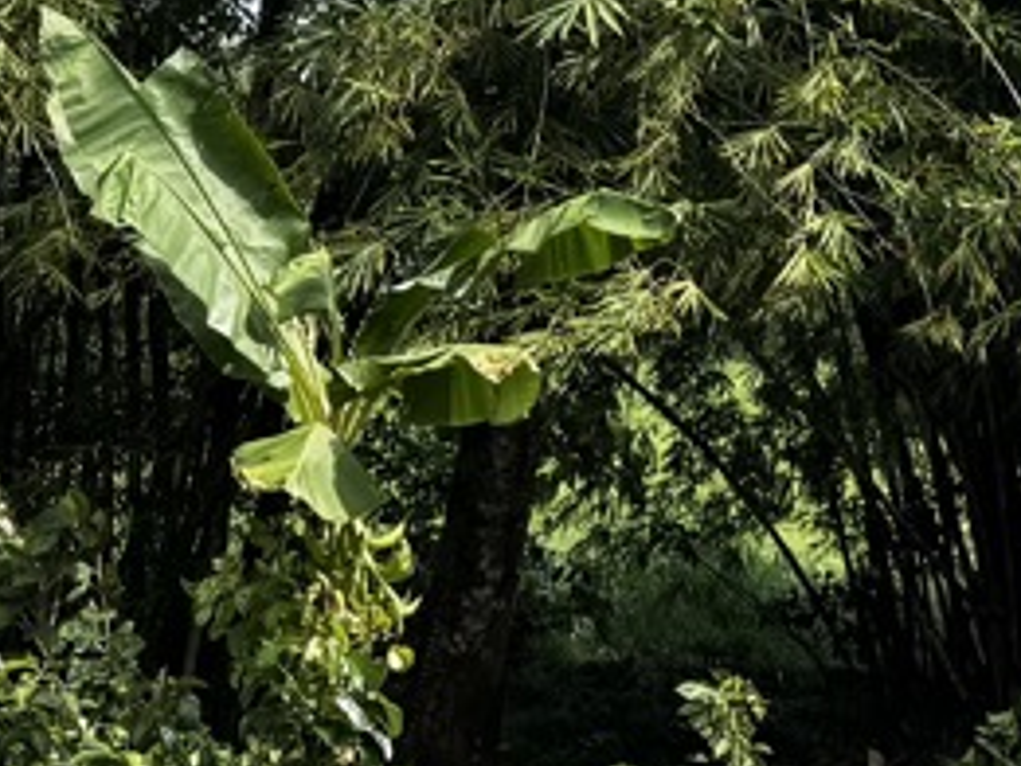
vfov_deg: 11.1
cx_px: -258
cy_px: 240
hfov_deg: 14.2
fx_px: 3954
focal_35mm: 134
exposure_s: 1/1010
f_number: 1.78
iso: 80
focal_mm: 6.76
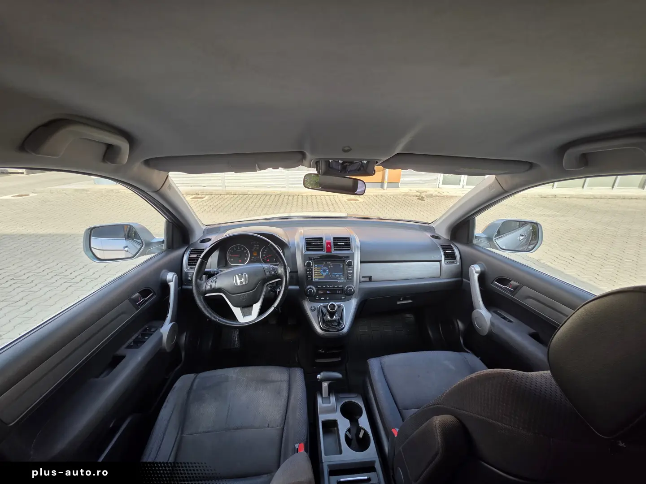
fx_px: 243
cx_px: 323
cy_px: 242
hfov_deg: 106.2
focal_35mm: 13
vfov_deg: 89.9
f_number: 1.9
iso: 20
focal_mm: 2.2
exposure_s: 1/100
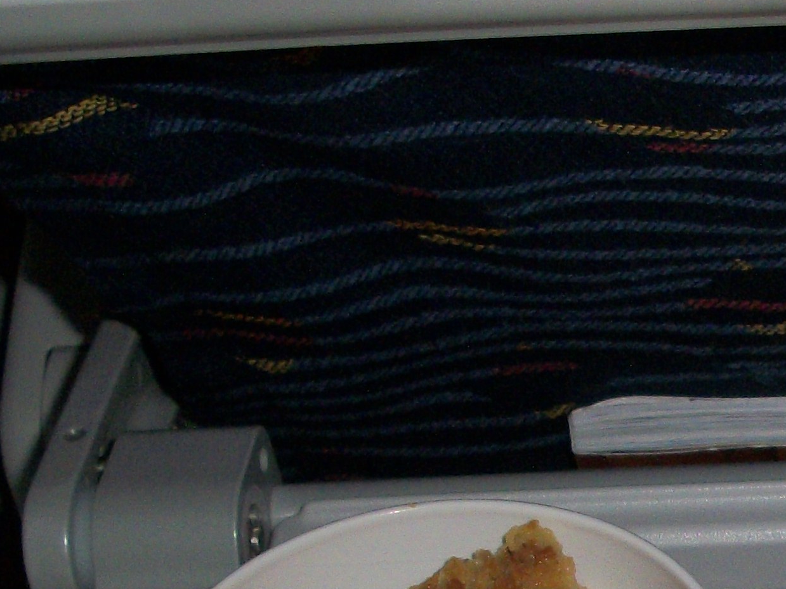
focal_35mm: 113
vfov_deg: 12.6
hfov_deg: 16.4
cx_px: 1034
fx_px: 2566
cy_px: 791
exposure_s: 1/30
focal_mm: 6.3
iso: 160
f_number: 3.1
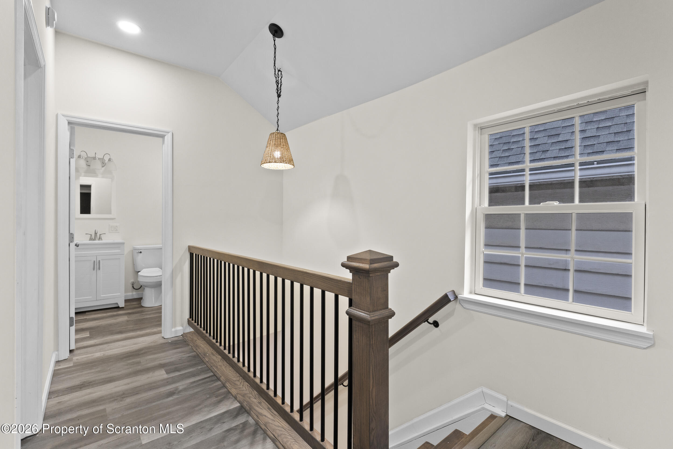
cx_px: 336
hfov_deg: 90.0
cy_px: 224
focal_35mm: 18
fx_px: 336
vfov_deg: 67.4
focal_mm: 12
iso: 400
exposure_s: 1/4
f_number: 8
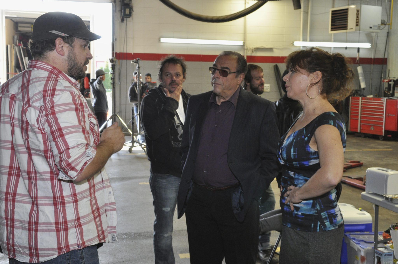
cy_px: 132
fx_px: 530
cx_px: 199
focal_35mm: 48
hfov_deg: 41.2
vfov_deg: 28.0
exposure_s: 1/60
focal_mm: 32
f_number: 9
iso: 800
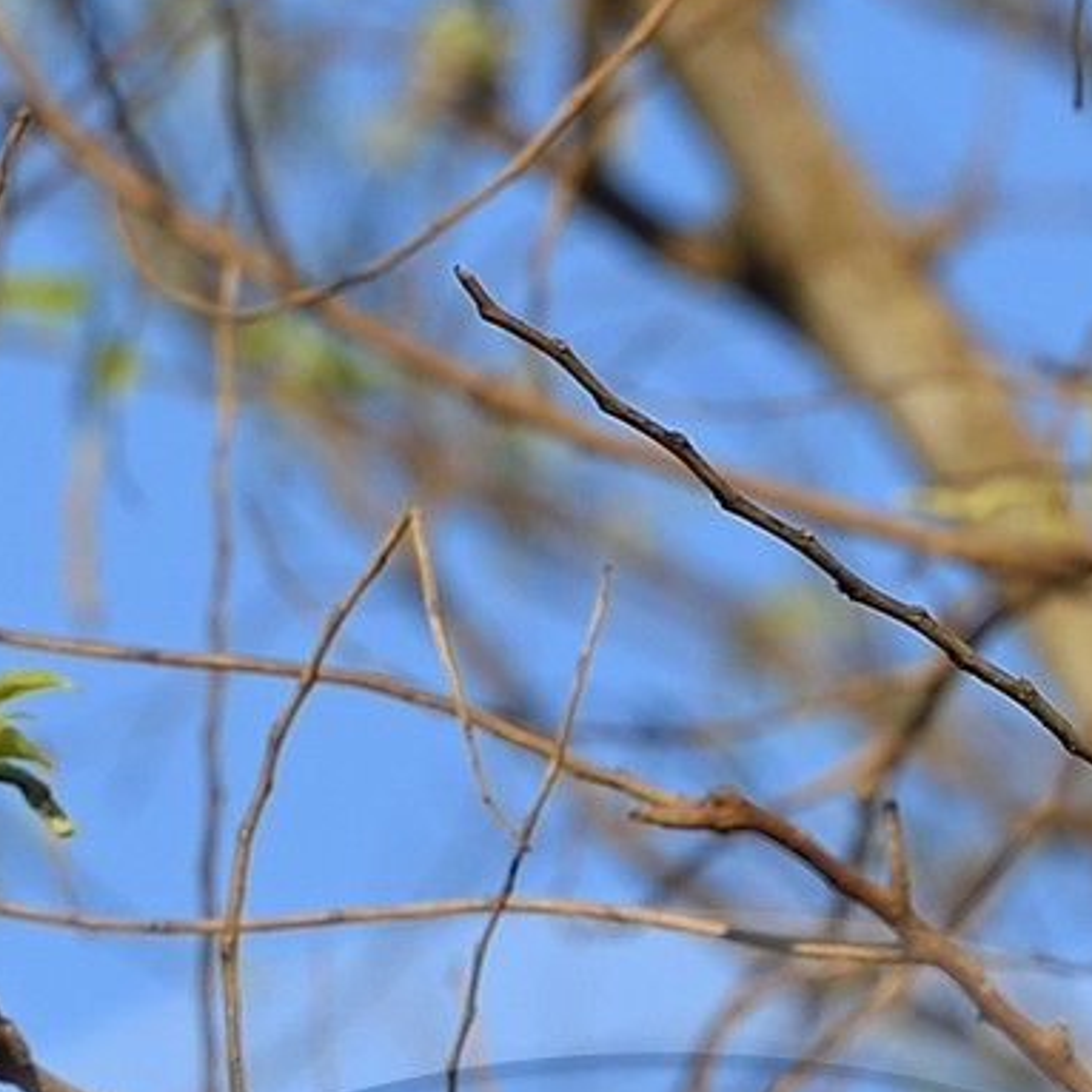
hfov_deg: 1.6
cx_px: 664
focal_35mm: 1065
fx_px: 38010
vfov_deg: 1.6
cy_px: 2242
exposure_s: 1/400
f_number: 8
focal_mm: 200
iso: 200
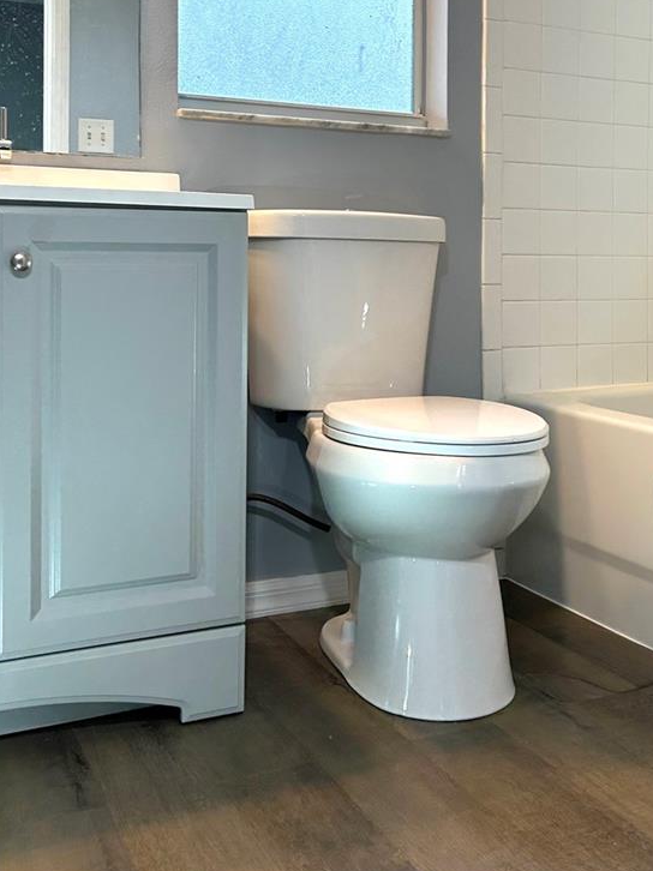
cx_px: 459
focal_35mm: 43
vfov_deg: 43.0
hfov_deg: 33.2
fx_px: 1082
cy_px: 264
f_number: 1.5
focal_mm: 5.7
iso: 80
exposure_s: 1/120
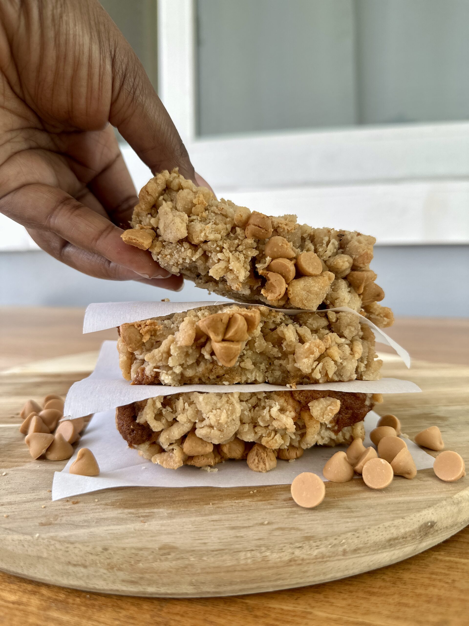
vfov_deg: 71.6
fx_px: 434
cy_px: 313
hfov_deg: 56.8
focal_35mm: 24
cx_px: 234
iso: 64
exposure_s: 1/216
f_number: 1.78
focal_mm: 6.86
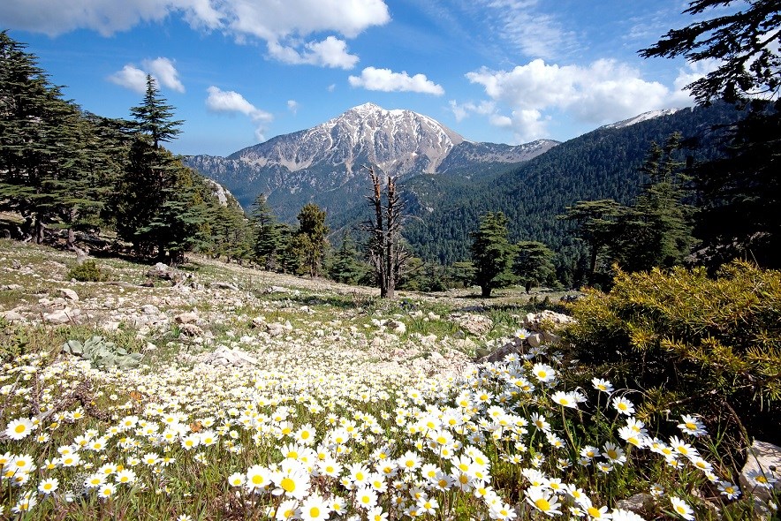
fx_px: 347
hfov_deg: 96.7
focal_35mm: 16
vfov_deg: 73.8
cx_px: 390
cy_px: 260
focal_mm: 16
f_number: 22
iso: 1600
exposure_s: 1/1000
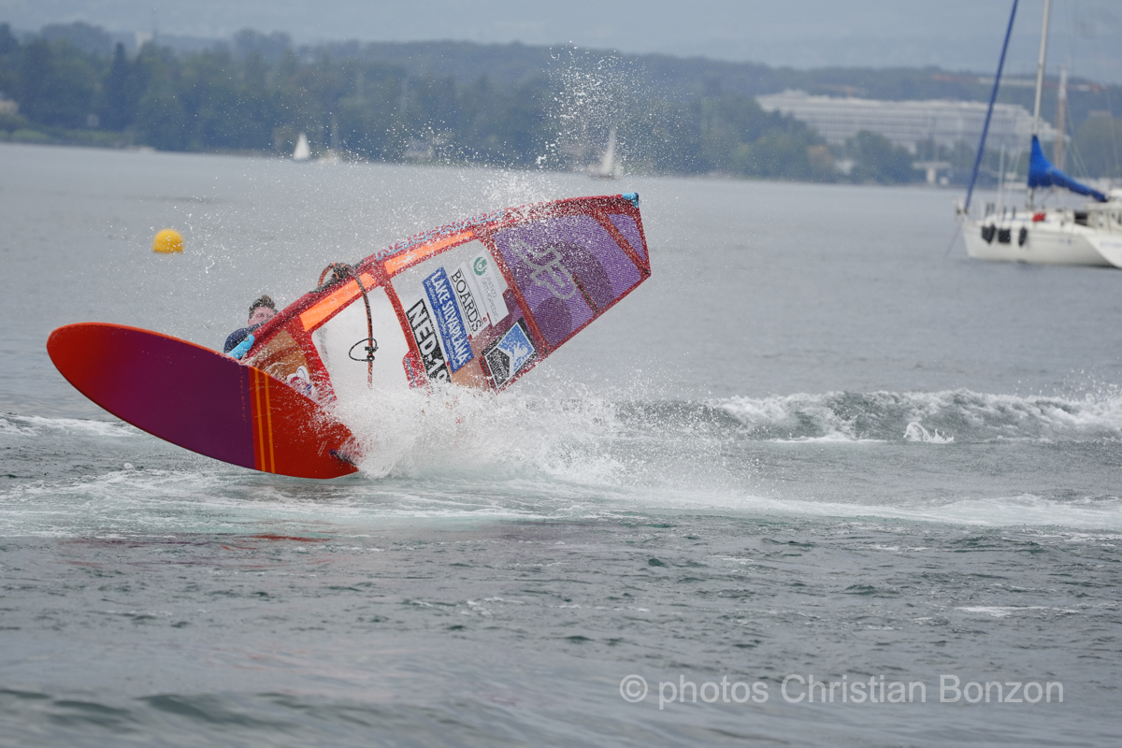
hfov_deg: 7.6
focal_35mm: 271
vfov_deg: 5.1
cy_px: 374
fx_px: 8446
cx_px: 561
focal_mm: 271
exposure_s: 1/1250
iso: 500
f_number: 5.6
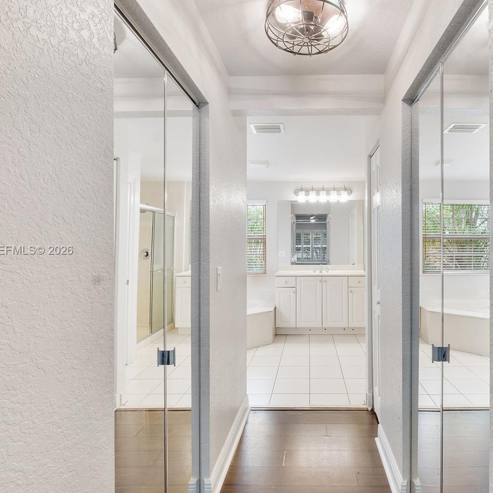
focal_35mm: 20
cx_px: 309
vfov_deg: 74.8
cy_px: 251
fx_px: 322
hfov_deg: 73.5
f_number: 11
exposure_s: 1/3
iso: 160
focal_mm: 10
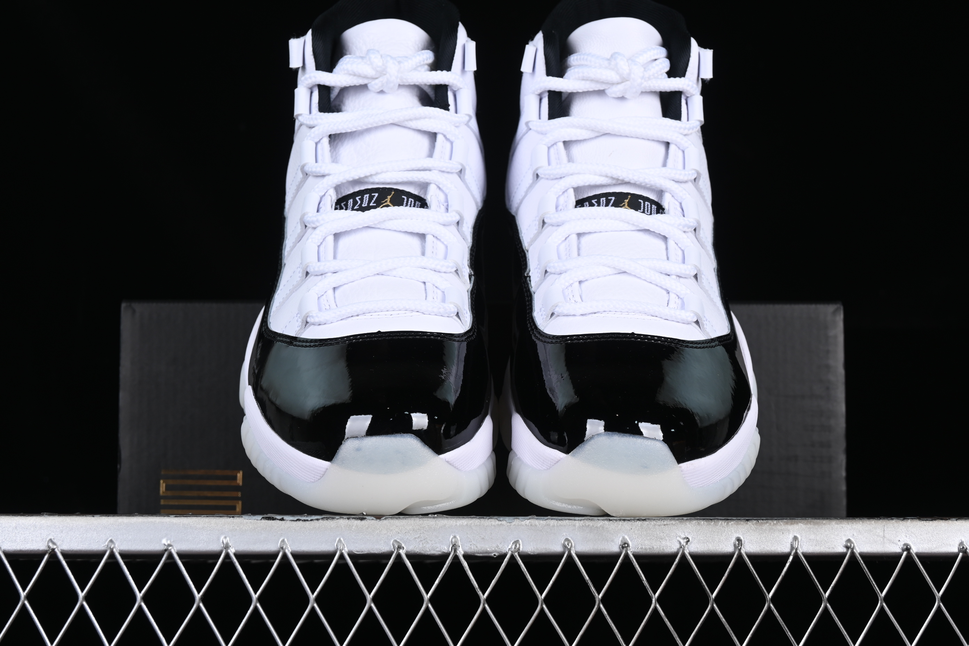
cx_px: 484
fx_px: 2019
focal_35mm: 75
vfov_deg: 18.2
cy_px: 323
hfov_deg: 27.0
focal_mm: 50
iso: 160
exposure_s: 1/80
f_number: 8
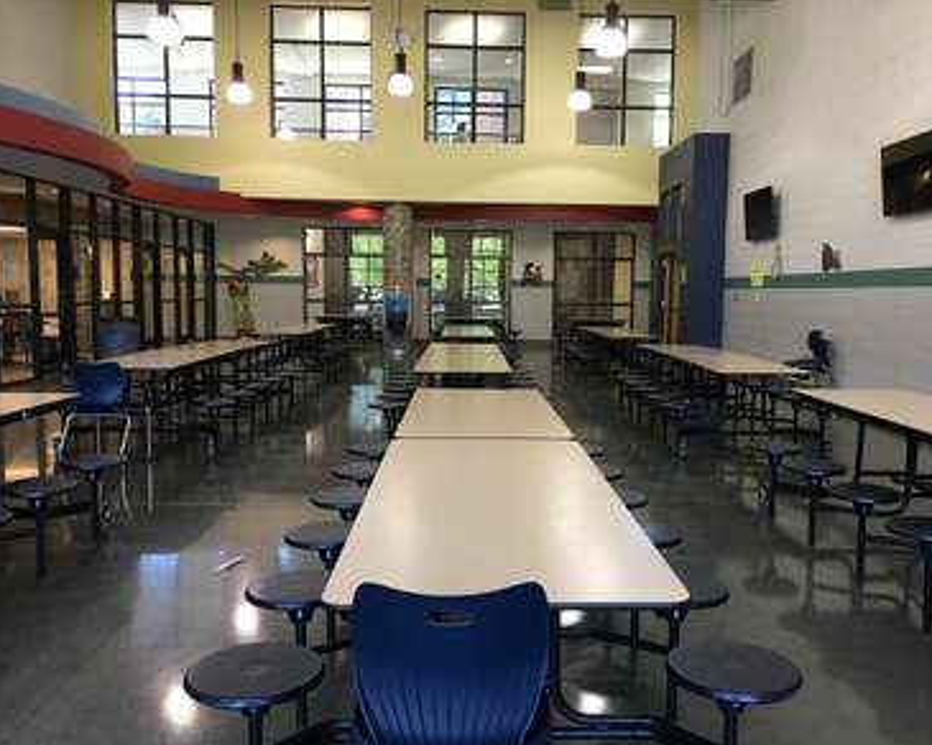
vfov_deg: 47.1
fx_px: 855
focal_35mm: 31
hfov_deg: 57.1
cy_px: 378
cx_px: 506
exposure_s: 1/30
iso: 40
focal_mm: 4.15
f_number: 2.2
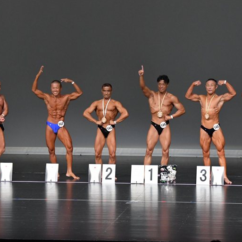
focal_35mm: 235
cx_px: 139
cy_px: 121
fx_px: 1859
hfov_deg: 7.4
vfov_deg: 7.4
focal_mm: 122
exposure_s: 1/400
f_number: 5.6
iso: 5000
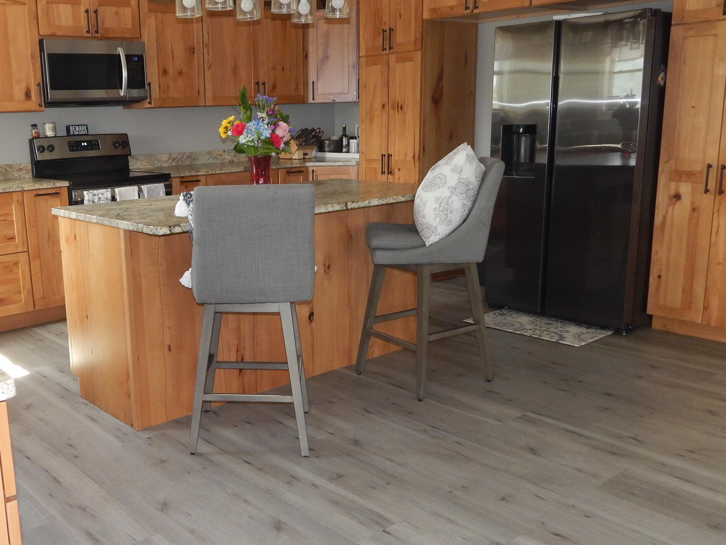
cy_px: 281
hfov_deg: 49.1
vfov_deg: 38.7
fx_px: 776
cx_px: 231
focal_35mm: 37
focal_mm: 4
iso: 200
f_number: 3
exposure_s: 1/30
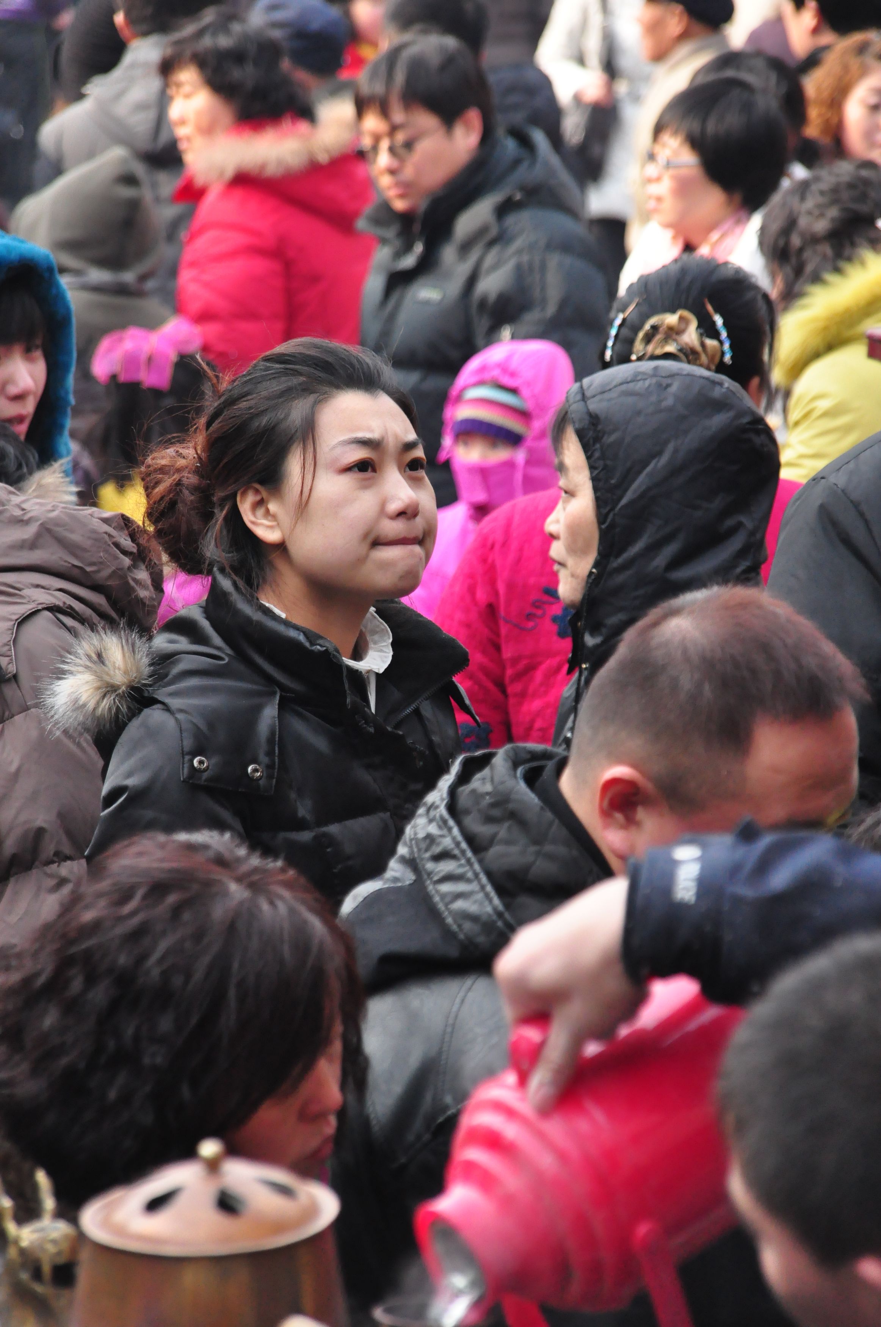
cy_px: 664
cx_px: 440
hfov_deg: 6.3
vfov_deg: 9.5
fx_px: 8006
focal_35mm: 218
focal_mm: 145
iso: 1600
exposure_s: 1/1250
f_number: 6.3
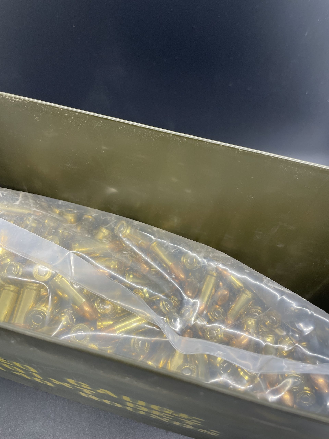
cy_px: 220
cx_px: 164
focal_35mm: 26
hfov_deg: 53.1
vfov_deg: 67.3
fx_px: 329
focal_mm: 4.2
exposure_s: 1/120
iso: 125
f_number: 1.6
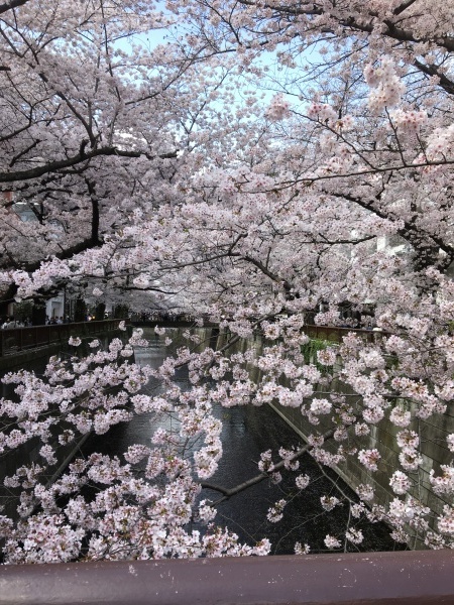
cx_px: 227
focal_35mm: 29
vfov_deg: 61.7
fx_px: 507
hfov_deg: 48.2
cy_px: 302
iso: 25
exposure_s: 1/487
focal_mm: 4.15
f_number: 2.2
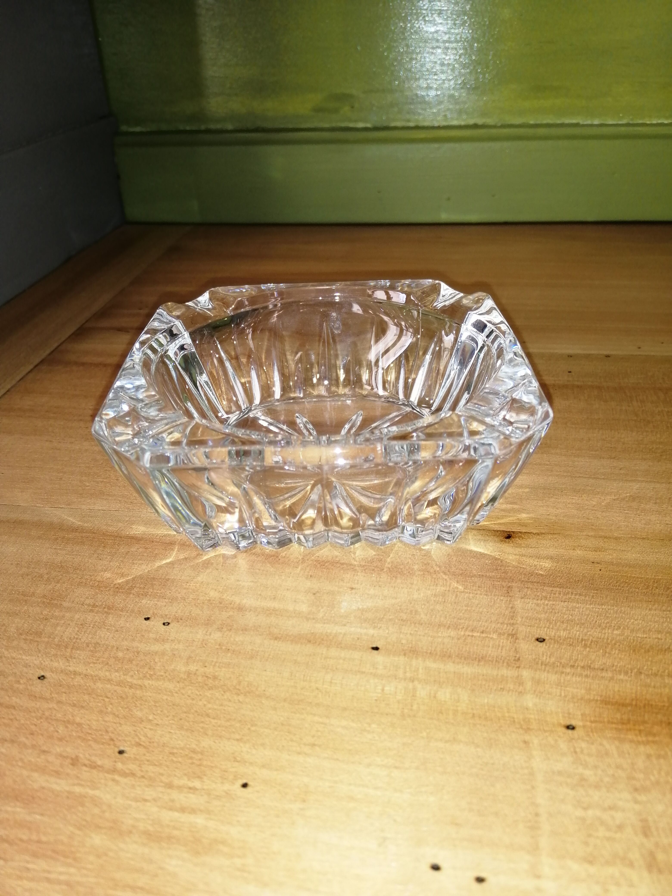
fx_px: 673
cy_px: 448
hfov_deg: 53.1
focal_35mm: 26
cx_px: 336
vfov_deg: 67.3
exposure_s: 1/100
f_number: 1.8
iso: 80
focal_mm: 3.6
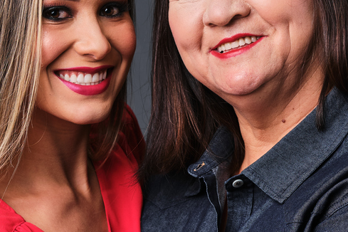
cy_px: 167
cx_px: 186
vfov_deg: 7.5
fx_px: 1779
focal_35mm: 184
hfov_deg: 11.2
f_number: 4.5
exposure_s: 1/160
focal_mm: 50
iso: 160
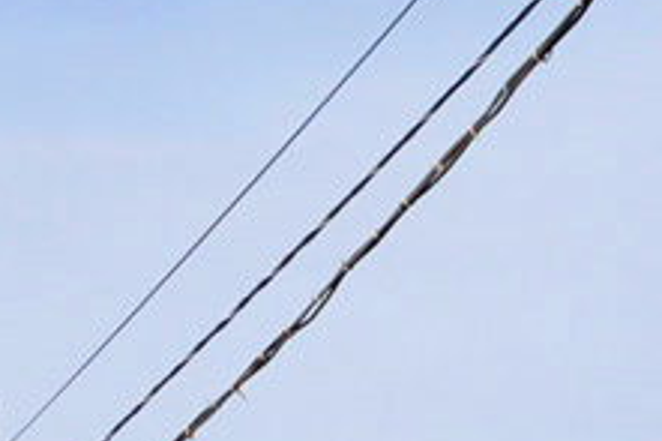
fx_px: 4189
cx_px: 377
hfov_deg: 9.0
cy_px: 1156
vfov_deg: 5.7
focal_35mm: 228
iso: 200
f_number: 8
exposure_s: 1/500
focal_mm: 28
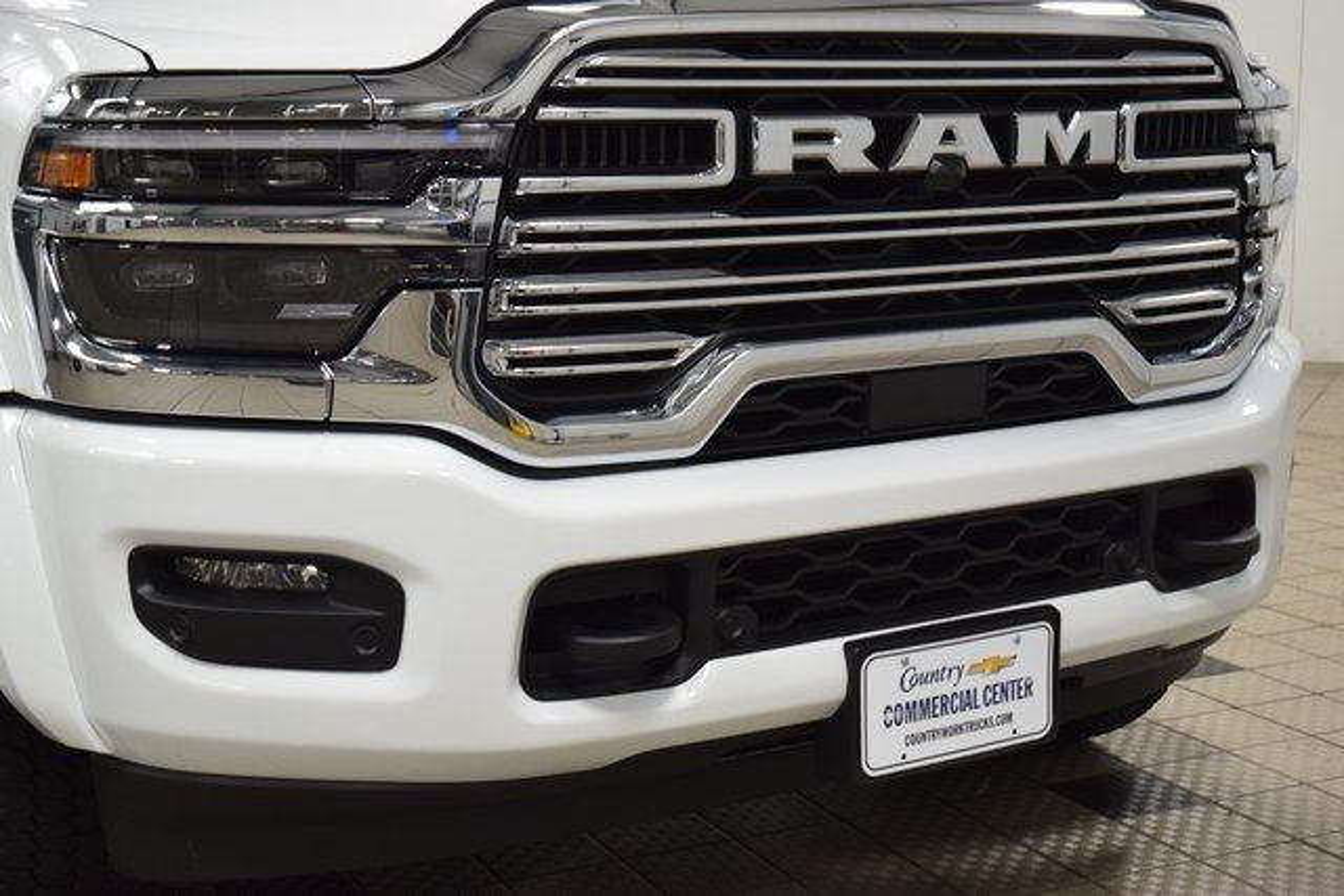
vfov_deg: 25.8
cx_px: 672
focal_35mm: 52
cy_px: 448
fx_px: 1960
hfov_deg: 37.8
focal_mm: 35
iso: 1600
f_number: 6.3
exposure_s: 1/60
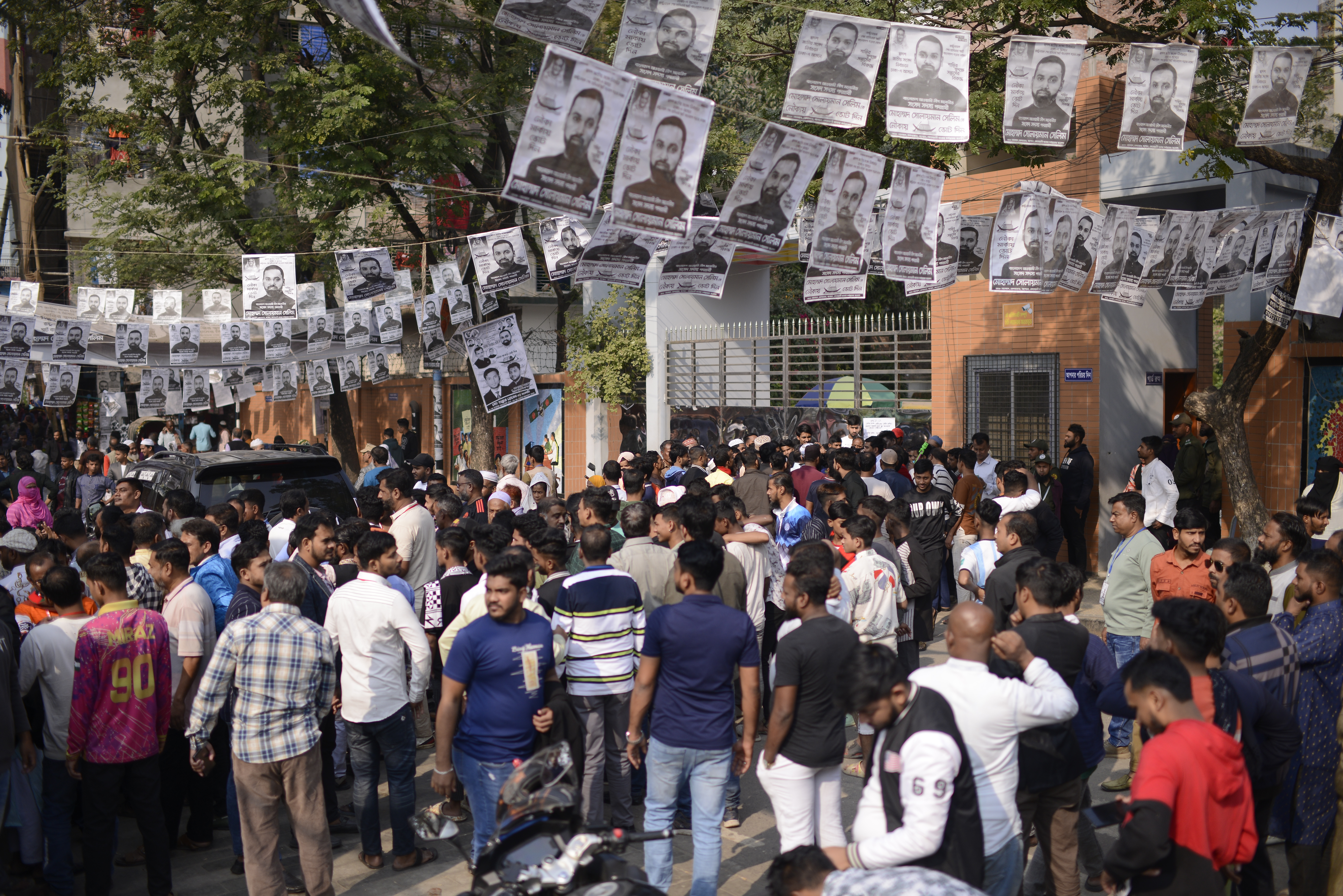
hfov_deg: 54.4
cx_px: 672
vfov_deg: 37.9
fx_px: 1306
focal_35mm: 35
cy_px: 448
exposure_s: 1/6400
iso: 200
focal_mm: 35
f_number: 1.8
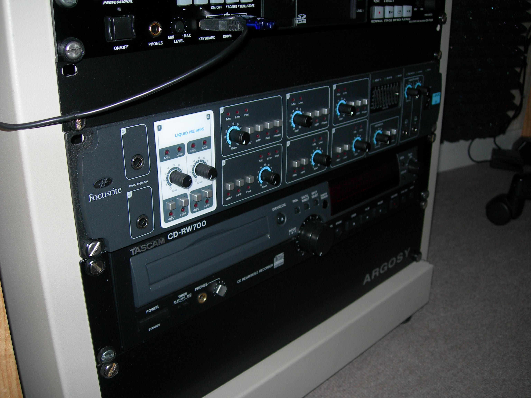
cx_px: 266
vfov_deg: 37.7
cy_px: 199
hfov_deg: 49.0
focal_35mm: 38
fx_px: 583
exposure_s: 1/60.1
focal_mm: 7.8
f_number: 2.8
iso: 50
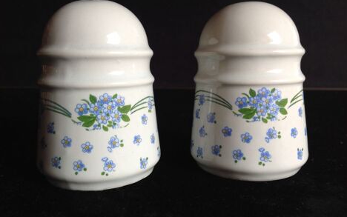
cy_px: 94
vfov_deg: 33.6
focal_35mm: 38
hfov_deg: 51.5
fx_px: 360
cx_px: 172
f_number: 2.4
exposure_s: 1/24
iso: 50
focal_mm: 4.28
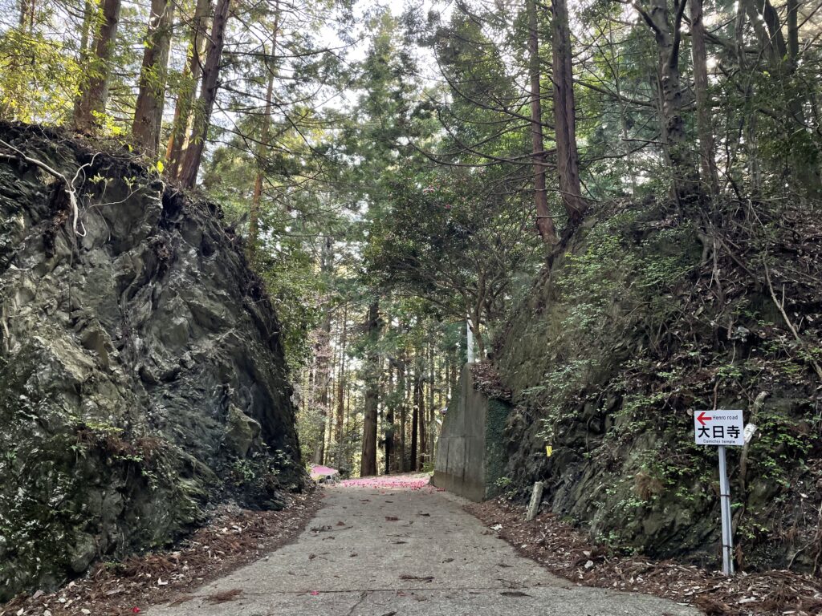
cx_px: 411
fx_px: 617
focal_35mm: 26
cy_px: 308
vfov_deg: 53.1
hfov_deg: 67.3
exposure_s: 1/121
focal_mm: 4.2
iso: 50
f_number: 1.6
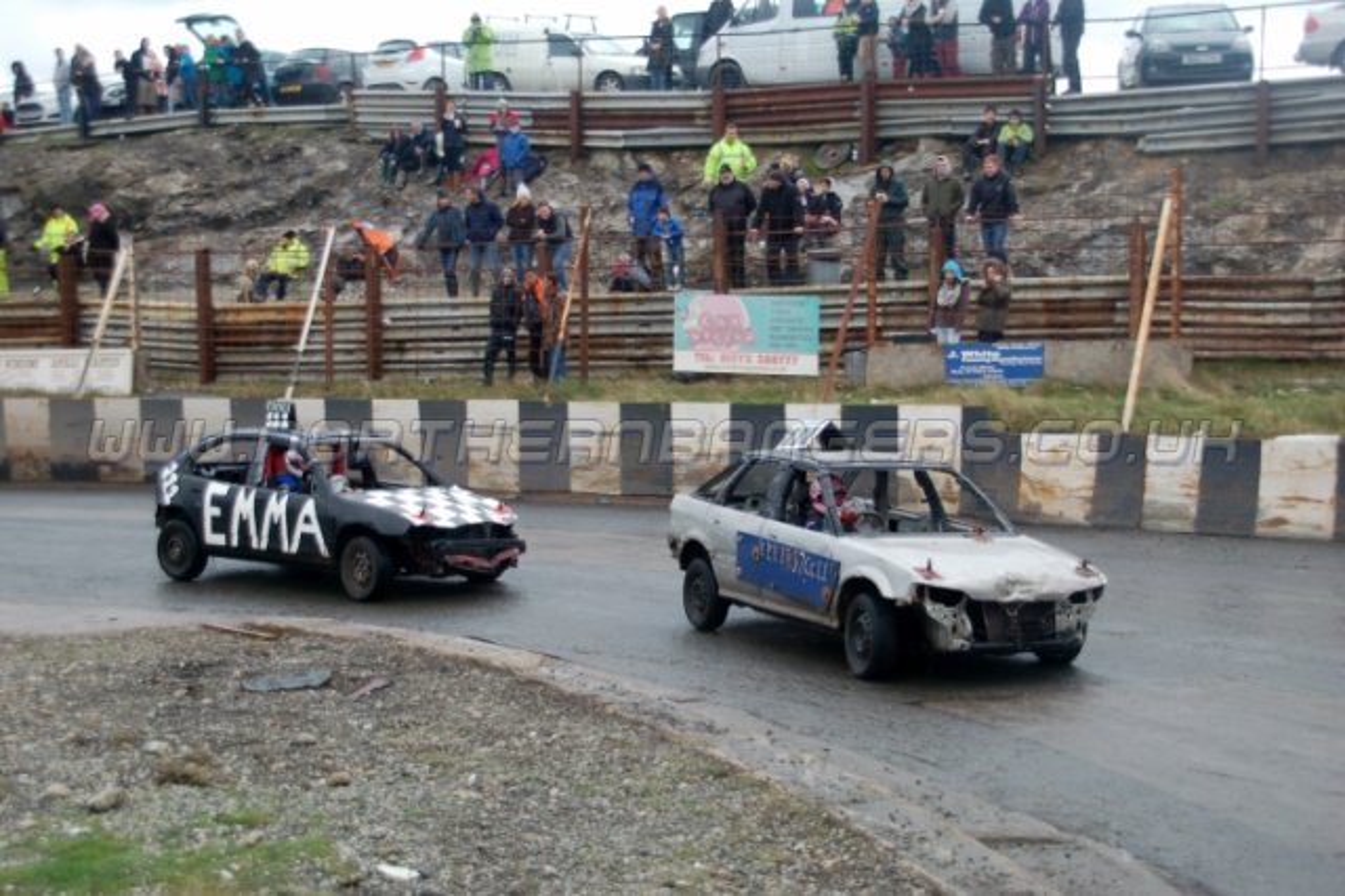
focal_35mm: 51
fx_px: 1904
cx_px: 672
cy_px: 448
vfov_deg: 26.5
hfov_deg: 38.9
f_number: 4.5
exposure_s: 1/500
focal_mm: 34
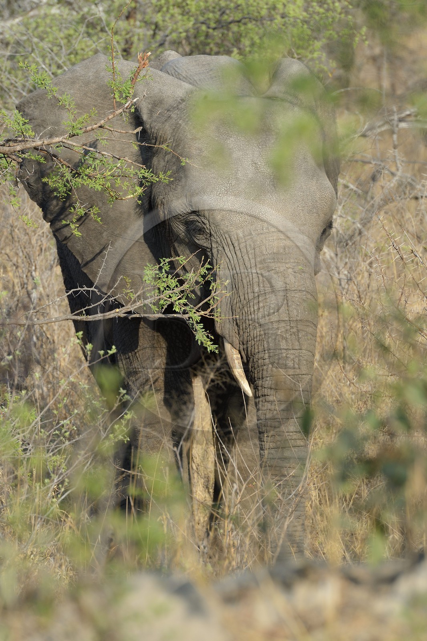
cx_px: 214
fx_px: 4983
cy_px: 320
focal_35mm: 280
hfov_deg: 4.9
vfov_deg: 7.4
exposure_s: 1/400
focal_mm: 280
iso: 400
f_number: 10
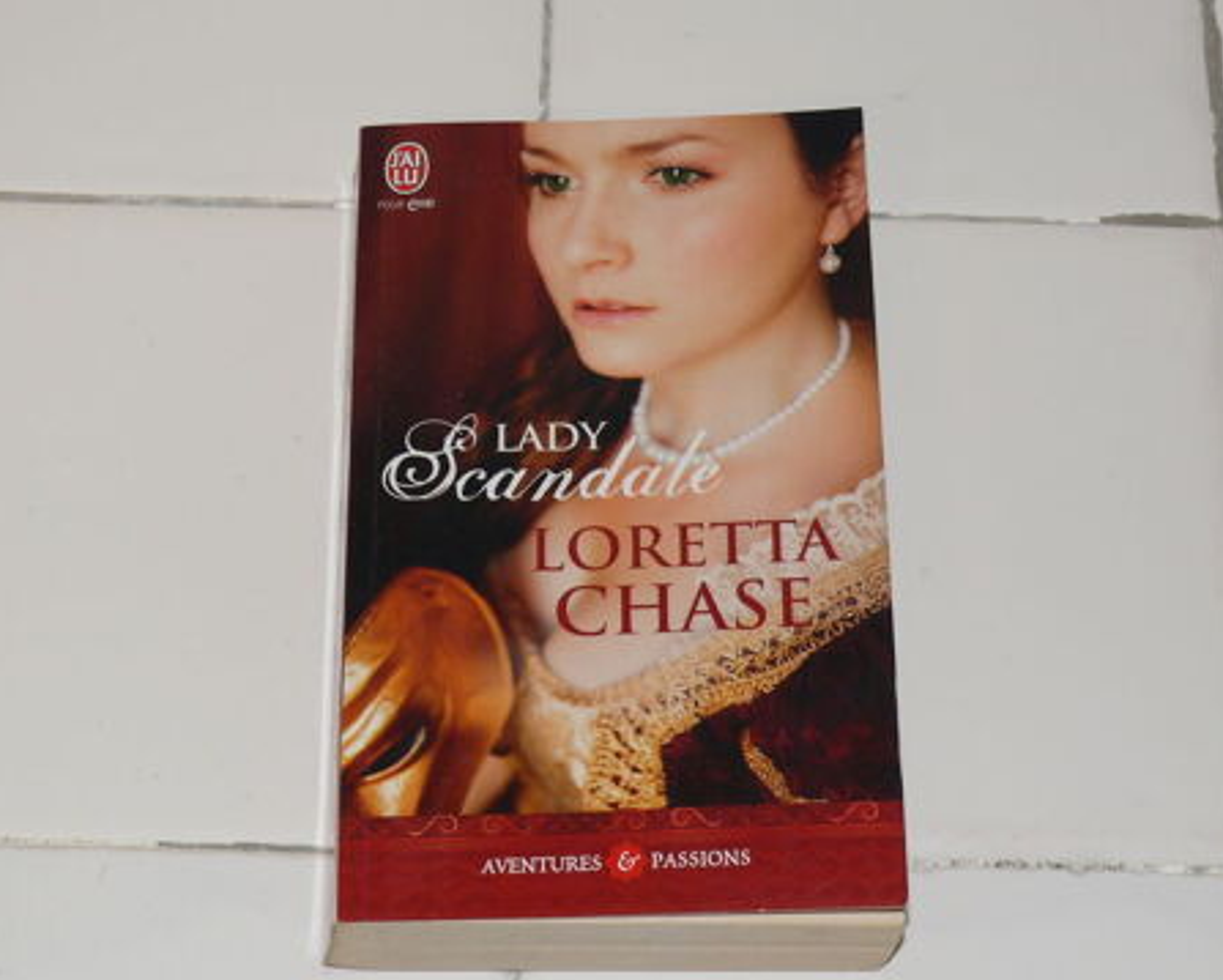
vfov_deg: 17.5
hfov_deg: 21.7
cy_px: 490
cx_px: 640
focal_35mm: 88
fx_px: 3187
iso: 100
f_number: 3.2
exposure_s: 1/30
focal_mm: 13.3
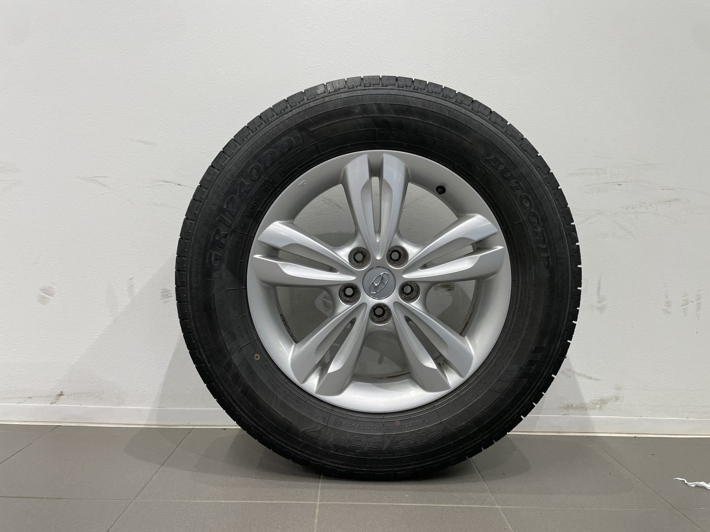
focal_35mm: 26
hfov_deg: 67.3
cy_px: 266
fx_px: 533
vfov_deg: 53.1
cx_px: 355
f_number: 1.6
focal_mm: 4.2
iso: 80
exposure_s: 1/100
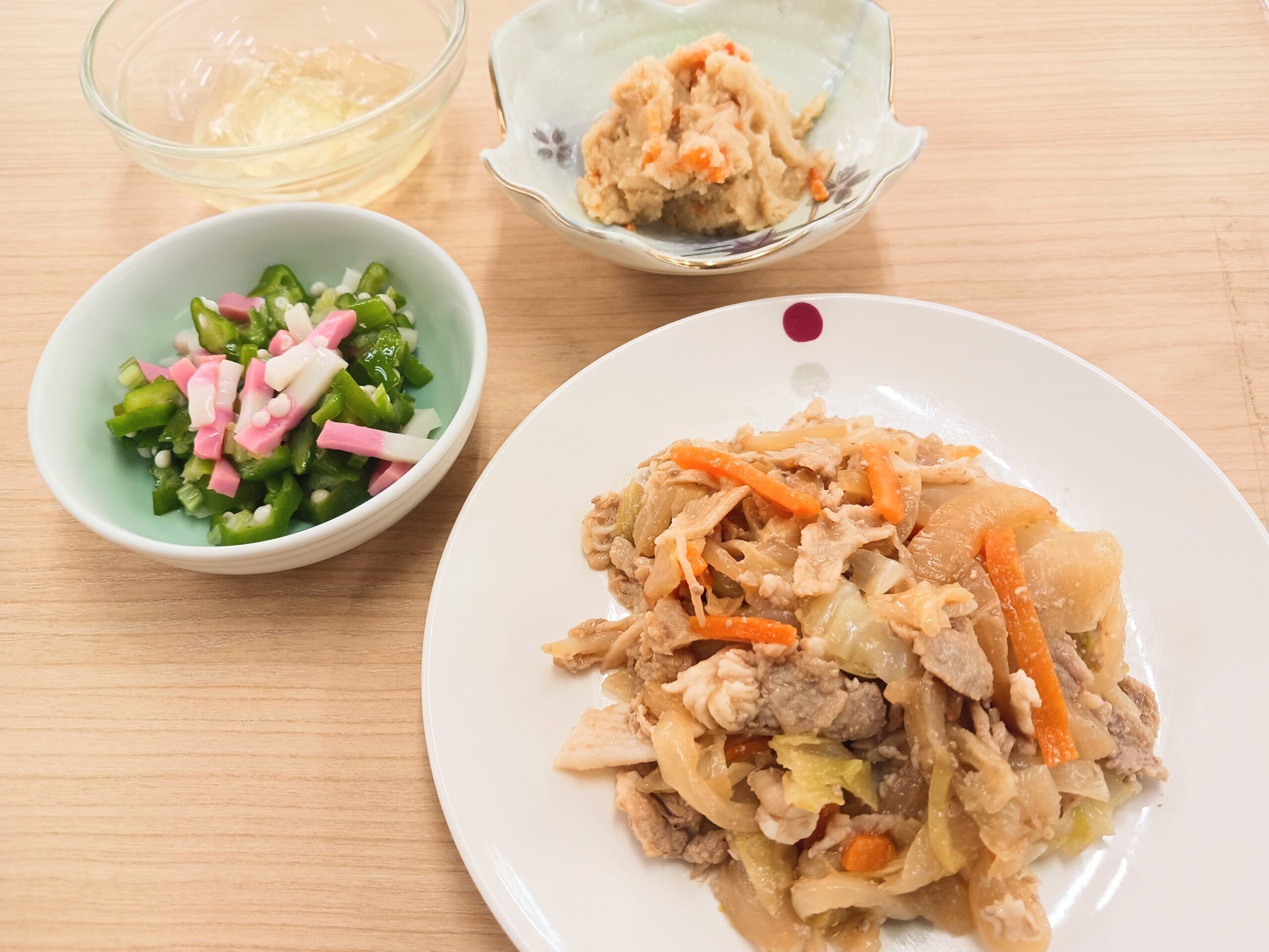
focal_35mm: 27
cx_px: 634
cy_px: 476
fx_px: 990
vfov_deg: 51.4
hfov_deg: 65.3
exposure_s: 1/60
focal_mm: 4
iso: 160
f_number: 1.8
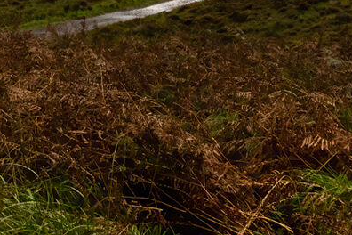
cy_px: -326
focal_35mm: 97
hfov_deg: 20.9
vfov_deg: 11.6
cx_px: 105
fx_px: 948
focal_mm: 16
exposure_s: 1/125
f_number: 16
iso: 320
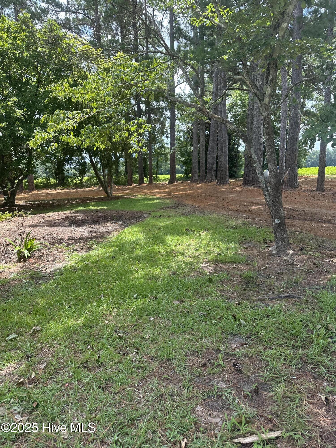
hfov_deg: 56.8
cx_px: 168
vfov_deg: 71.6
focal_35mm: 24
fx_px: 311
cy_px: 224
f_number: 1.78
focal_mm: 6.86
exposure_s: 1/850
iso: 80
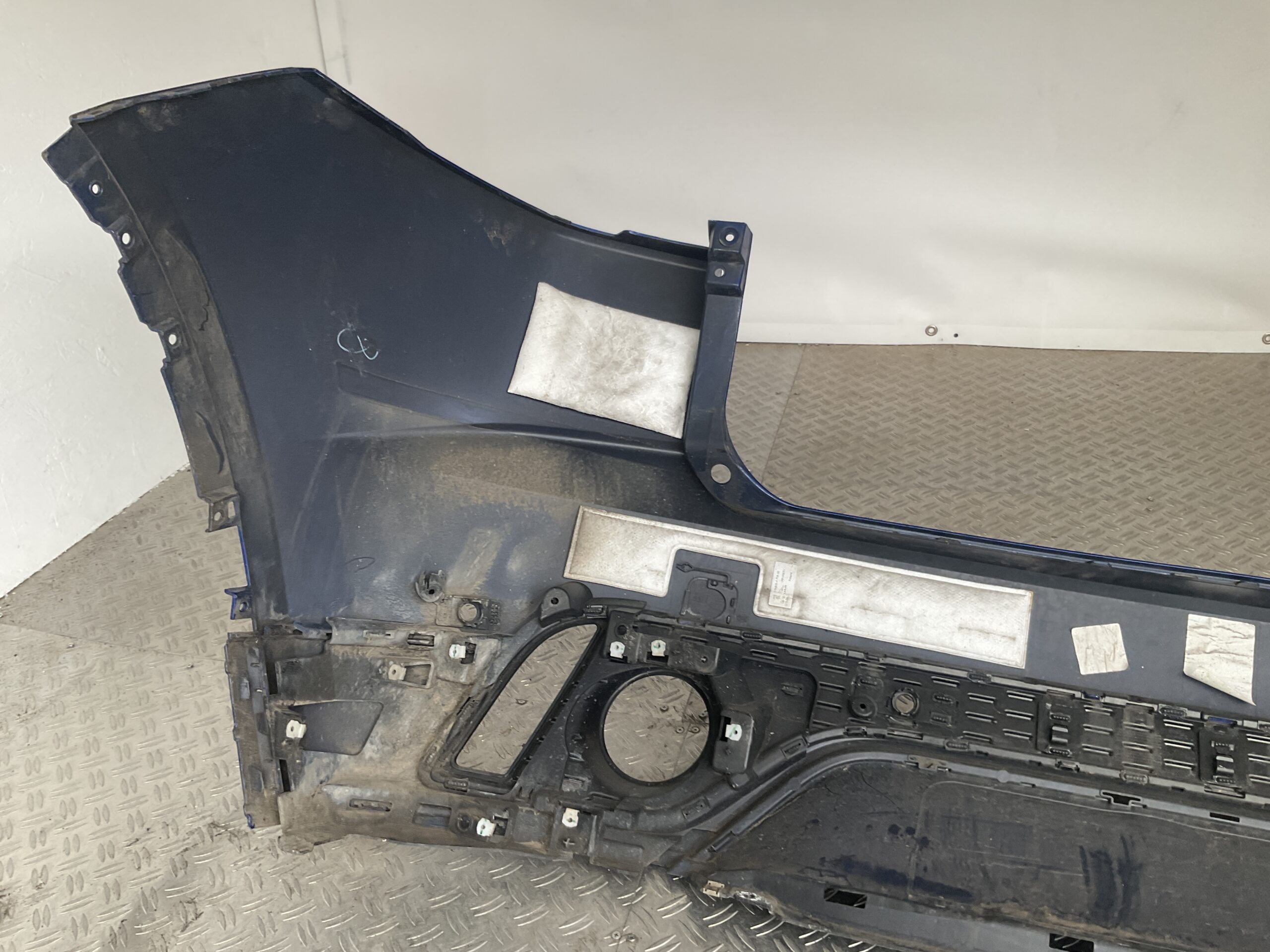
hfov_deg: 61.7
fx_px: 1064
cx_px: 635
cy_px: 476
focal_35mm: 29
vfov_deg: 48.2
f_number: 1.8
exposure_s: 1/120
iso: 40
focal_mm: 3
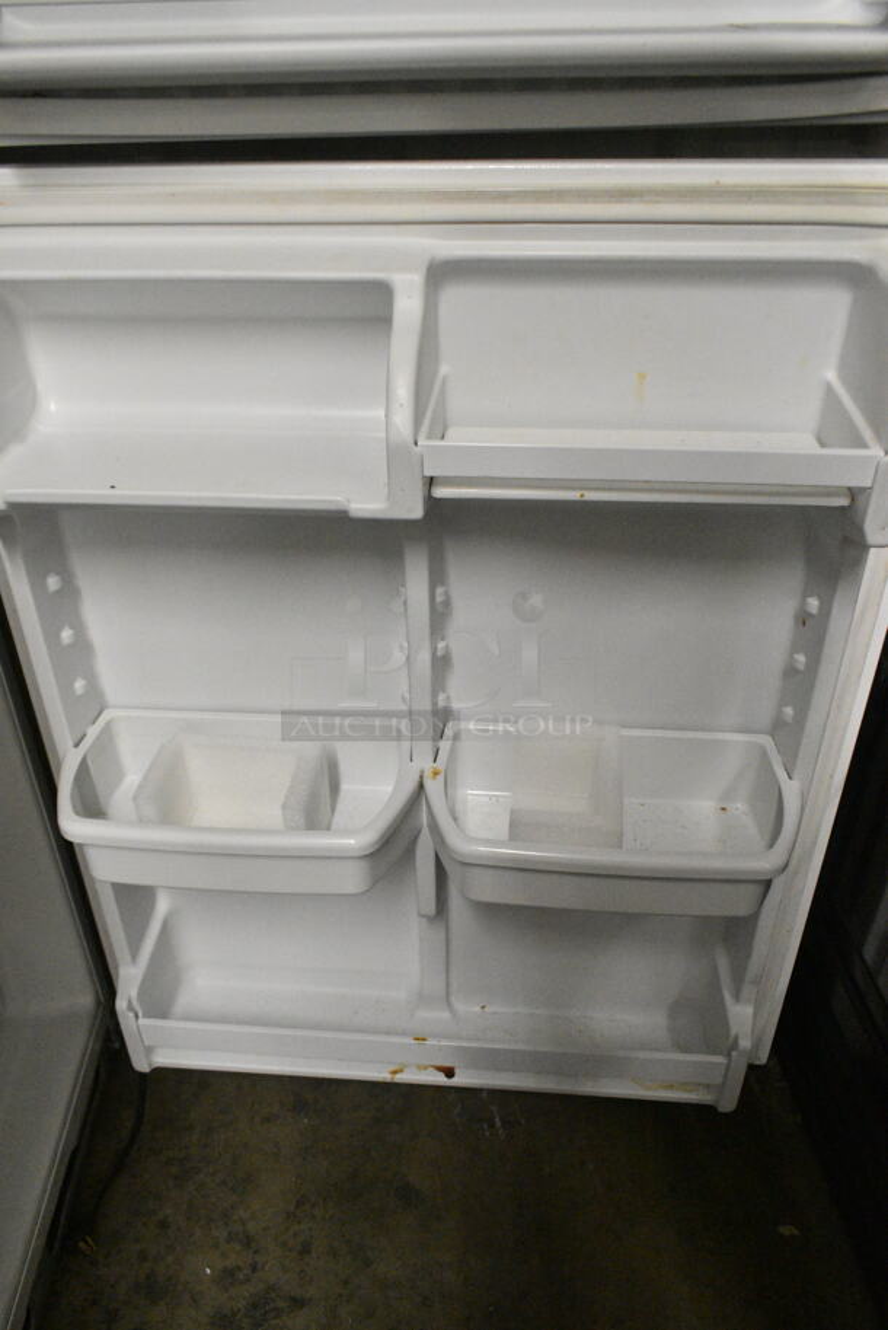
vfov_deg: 67.3
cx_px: 444
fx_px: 997
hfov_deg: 48.0
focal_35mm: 27
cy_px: 665
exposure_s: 1/160
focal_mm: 18
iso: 6400
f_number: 6.3
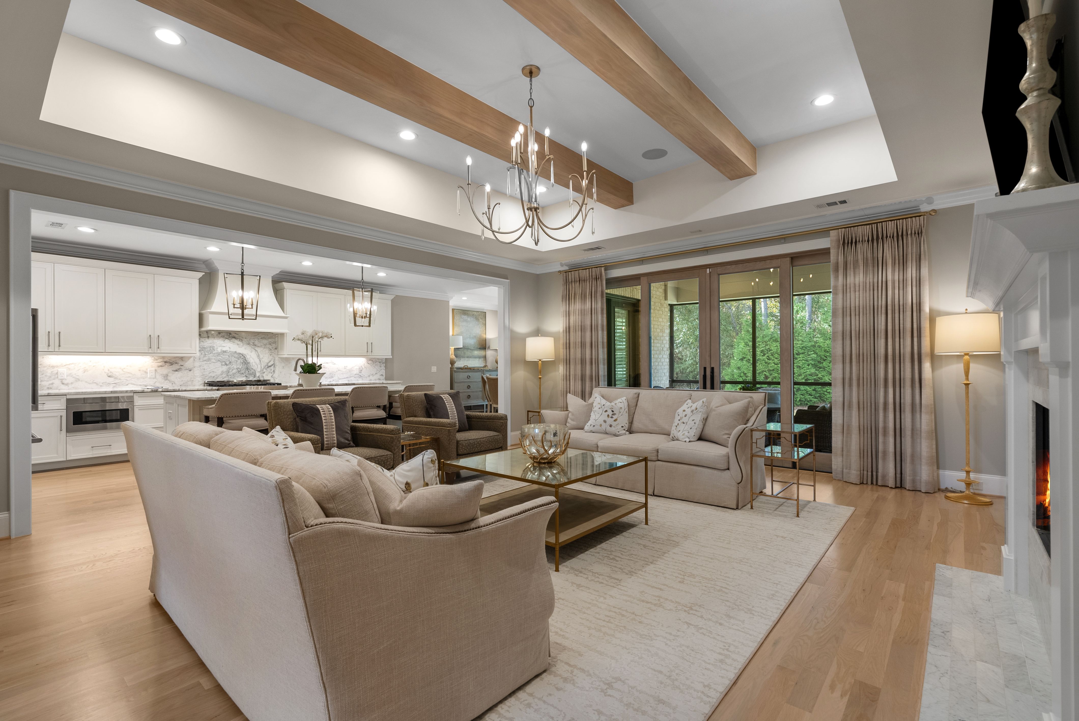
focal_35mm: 16
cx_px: 540
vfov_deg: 73.8
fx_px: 480
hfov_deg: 96.7
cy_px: 360
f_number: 8
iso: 250
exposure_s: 1/5
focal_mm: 16
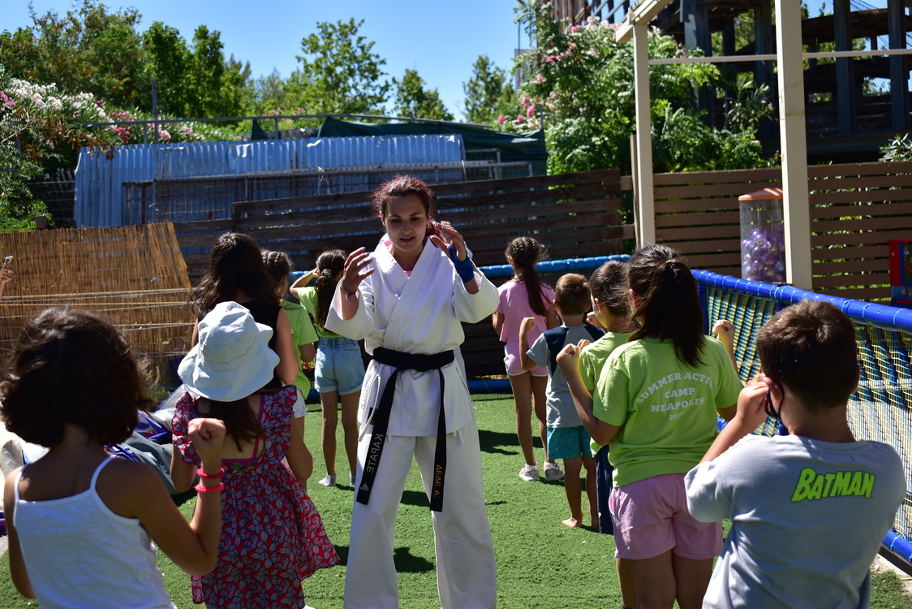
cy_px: 304
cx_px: 456
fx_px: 1368
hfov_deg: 36.9
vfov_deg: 25.1
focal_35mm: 54
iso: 100
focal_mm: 36
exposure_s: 1/640
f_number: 4.8
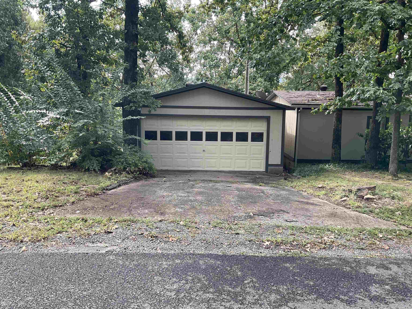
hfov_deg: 61.7
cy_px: 154
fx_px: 345
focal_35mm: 29
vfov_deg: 48.2
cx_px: 206
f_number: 1.8
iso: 16
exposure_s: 1/141
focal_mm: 3
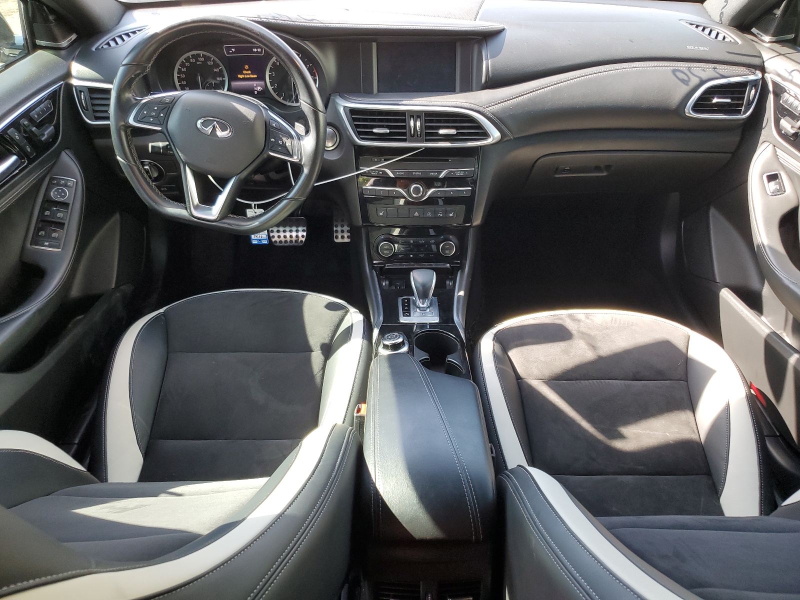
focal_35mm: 26
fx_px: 601
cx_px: 400
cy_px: 300
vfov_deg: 53.1
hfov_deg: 67.3
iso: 80
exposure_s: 1/120
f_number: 1.5
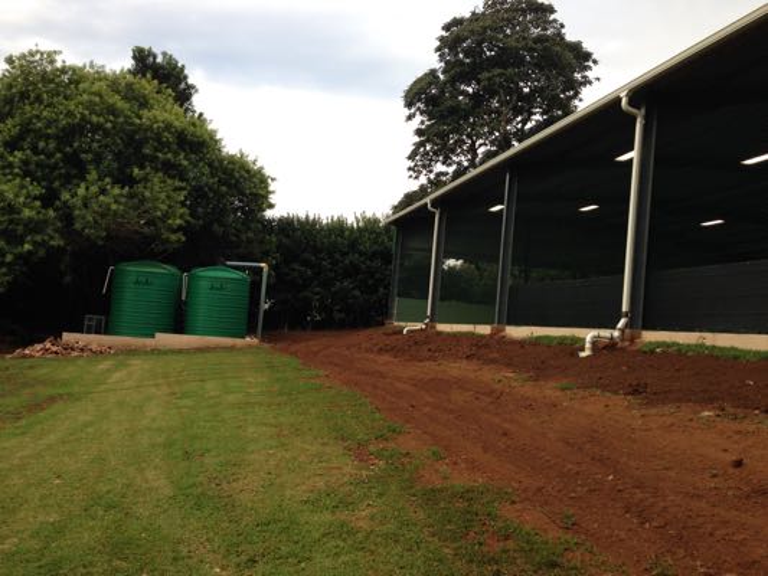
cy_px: 288
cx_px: 384
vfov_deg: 43.0
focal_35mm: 33
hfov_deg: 55.3
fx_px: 732
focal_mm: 4.12
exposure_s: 1/174
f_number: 2.4
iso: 50
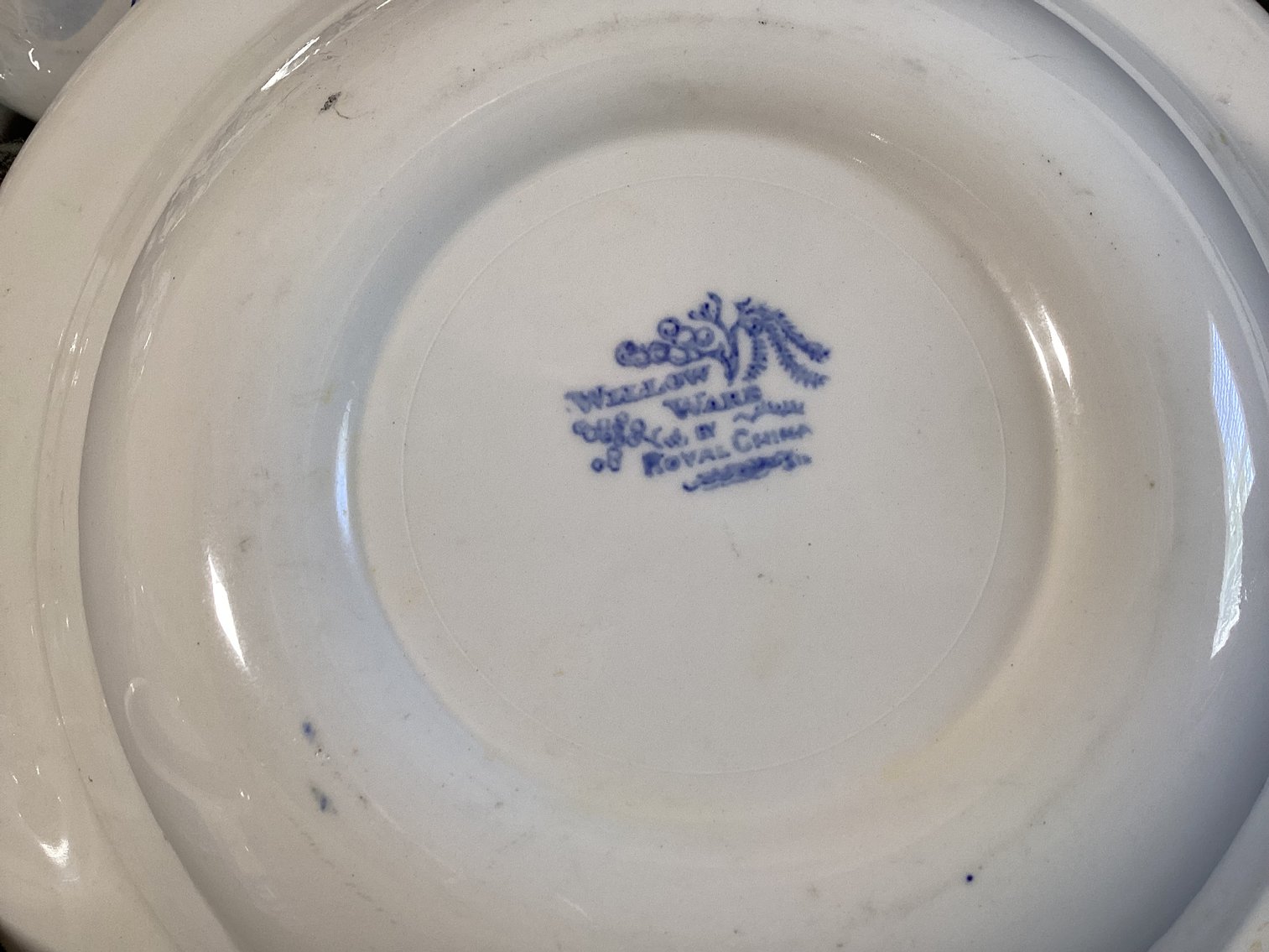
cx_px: 634
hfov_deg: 58.3
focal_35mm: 31
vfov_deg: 45.4
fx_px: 1137
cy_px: 476
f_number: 2.4
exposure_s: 1/50
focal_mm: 3.3
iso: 50
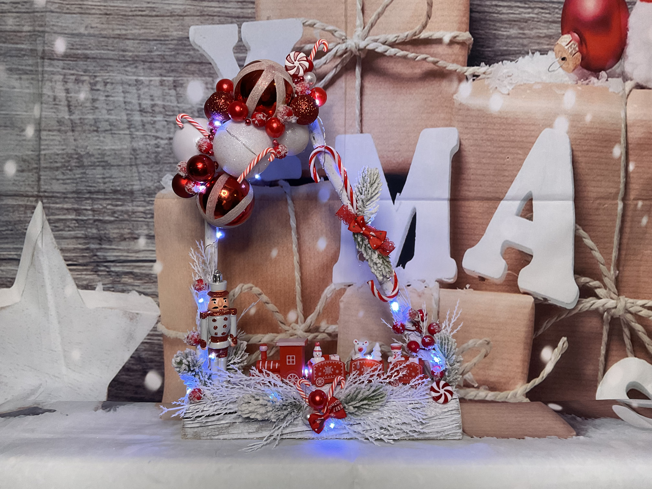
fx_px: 546
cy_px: 244
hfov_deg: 61.7
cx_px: 326
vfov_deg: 48.2
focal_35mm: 29
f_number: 1.8
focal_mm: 3
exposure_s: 1/60
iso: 125
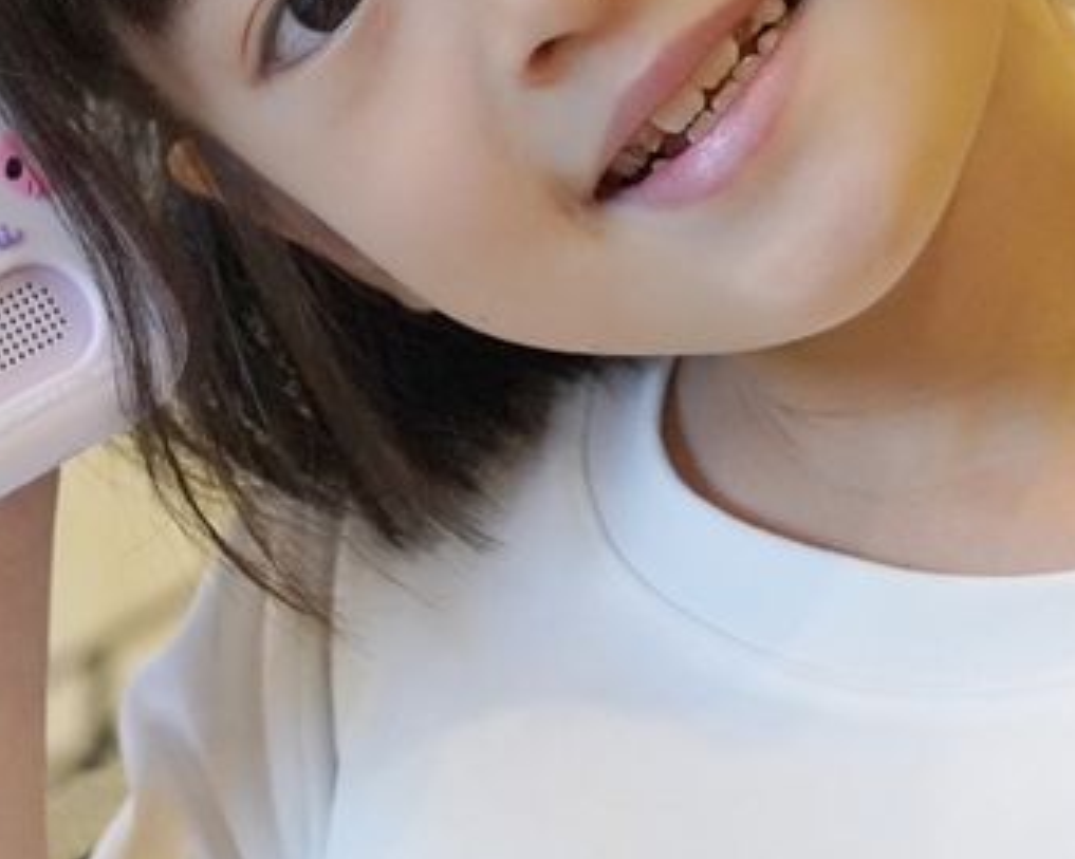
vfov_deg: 9.3
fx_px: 5237
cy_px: 79
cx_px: 580
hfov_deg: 11.7
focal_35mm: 165
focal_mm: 33
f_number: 4
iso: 2000
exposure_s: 1/160
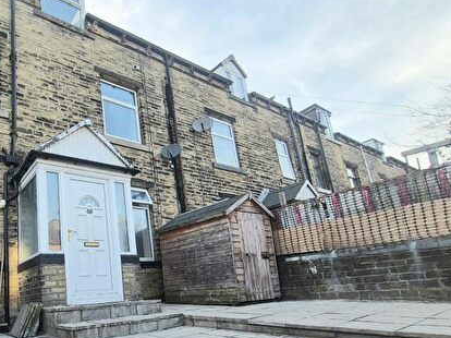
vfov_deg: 59.4
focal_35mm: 22
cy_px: 230
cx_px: 111
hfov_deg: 71.1
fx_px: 286
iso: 50
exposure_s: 1/417
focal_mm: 2.2
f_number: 2.2
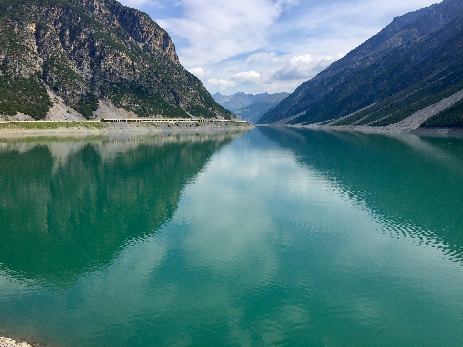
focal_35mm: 29
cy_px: 174
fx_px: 388
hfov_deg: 61.7
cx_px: 232
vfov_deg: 48.2
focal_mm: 4.15
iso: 32
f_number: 2.2
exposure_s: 1/2825
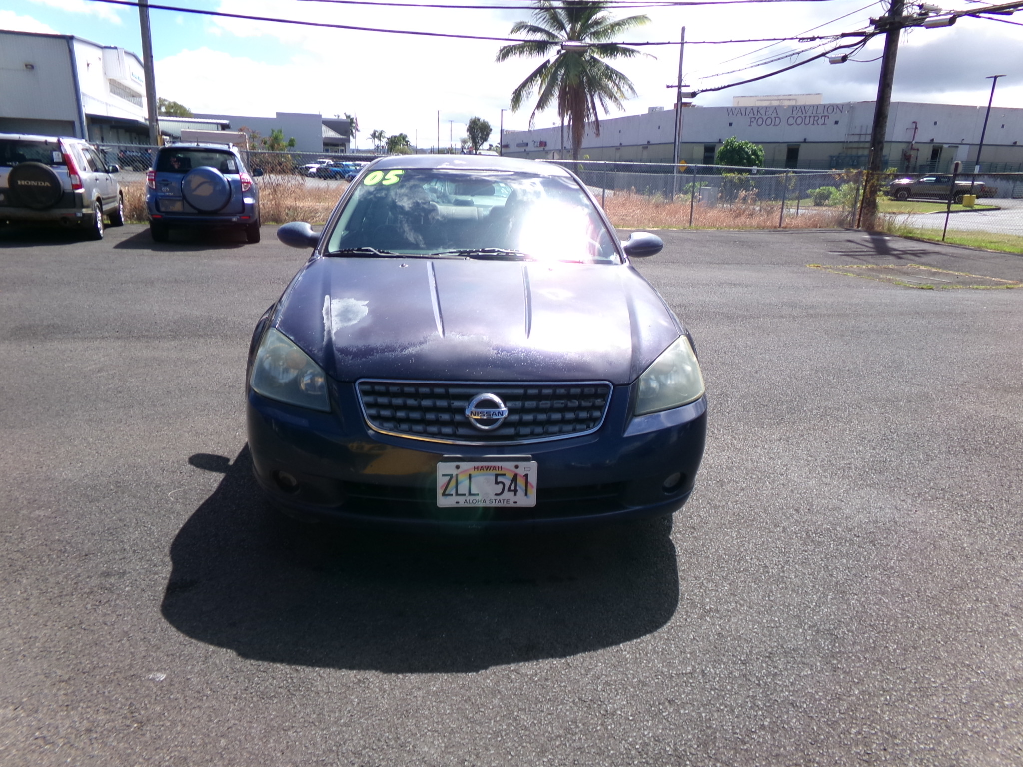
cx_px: 512
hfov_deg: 71.6
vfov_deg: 56.8
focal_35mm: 24
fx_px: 709
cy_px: 384
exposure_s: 1/85
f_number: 11.07
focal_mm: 4.3
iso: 100
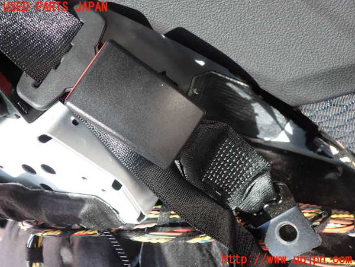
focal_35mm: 30
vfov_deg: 46.8
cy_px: 134
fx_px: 308
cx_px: 178
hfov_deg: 60.0
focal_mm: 5.4
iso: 160
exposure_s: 1/60
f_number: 2.3
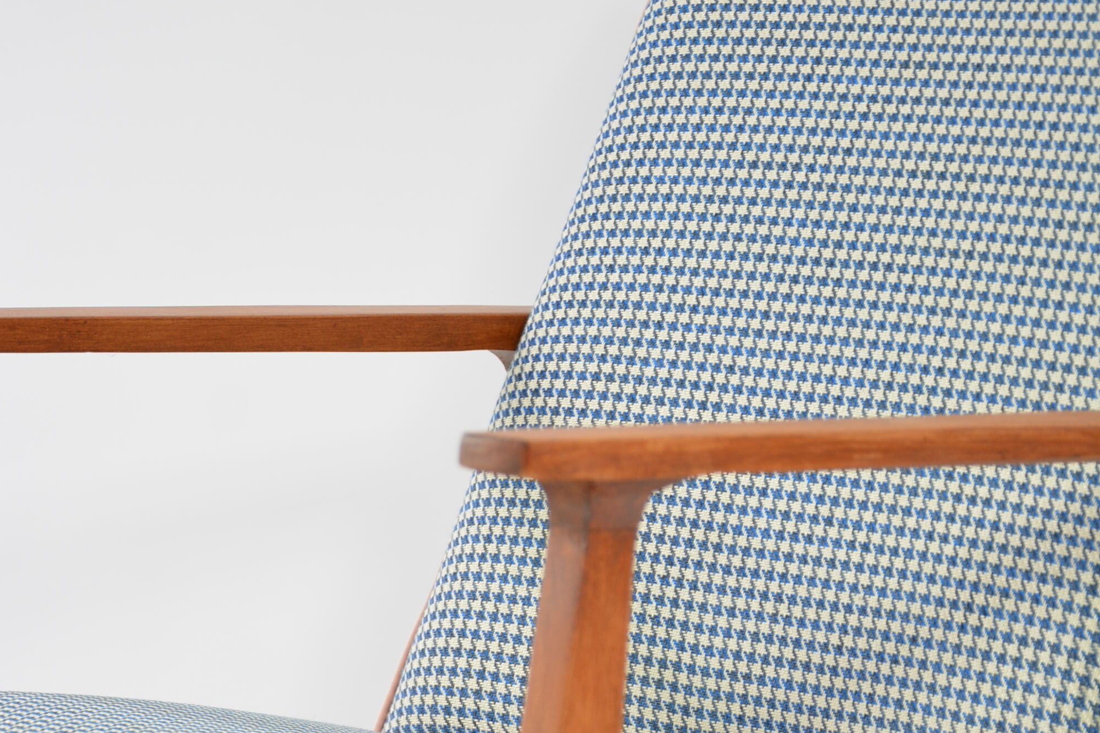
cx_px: 548
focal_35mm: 140
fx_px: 4277
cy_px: 599
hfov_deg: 14.7
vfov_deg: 9.8
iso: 500
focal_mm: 62
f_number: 5.3
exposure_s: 1/100
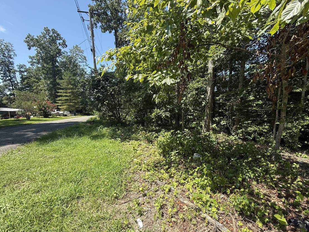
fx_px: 143
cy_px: 125
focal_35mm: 16
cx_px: 164
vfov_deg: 78.0
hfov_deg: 94.4
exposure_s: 1/549
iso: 50
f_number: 2.2
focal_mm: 2.22
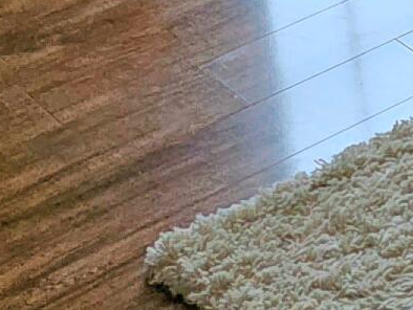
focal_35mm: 175
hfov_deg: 9.1
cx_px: 1247
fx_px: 2089
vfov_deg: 7.5
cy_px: -601
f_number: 1.7
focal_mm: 6.3
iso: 100
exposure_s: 1/30
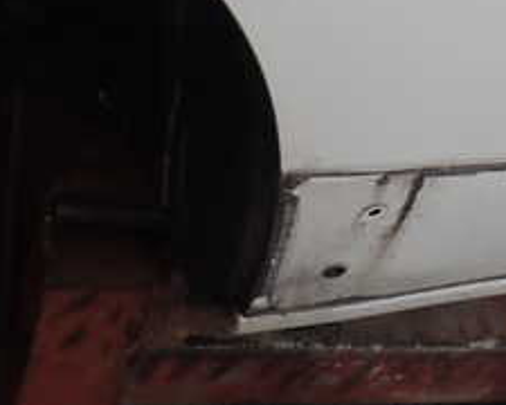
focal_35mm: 78
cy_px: 9
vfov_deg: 19.2
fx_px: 1168
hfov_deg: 23.3
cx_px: 522
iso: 100
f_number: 3.2
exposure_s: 1/320
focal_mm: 5.4
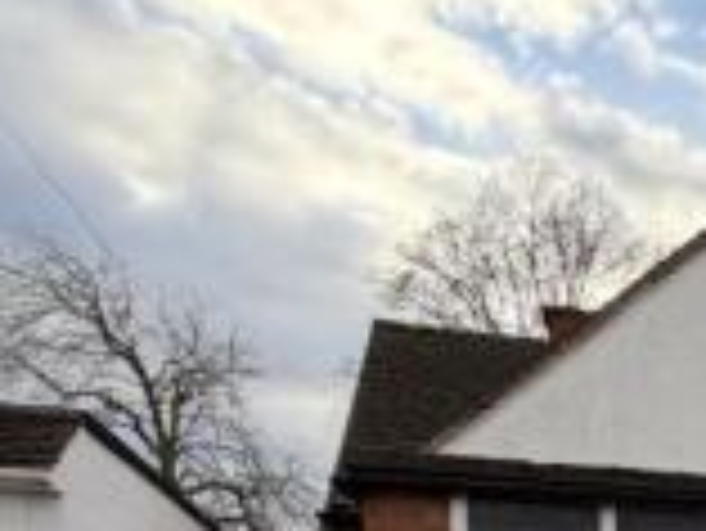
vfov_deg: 22.8
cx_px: 879
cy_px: 799
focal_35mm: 52
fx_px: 1061
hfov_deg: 30.4
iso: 50
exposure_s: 1/502
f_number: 2.2
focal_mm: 2.22
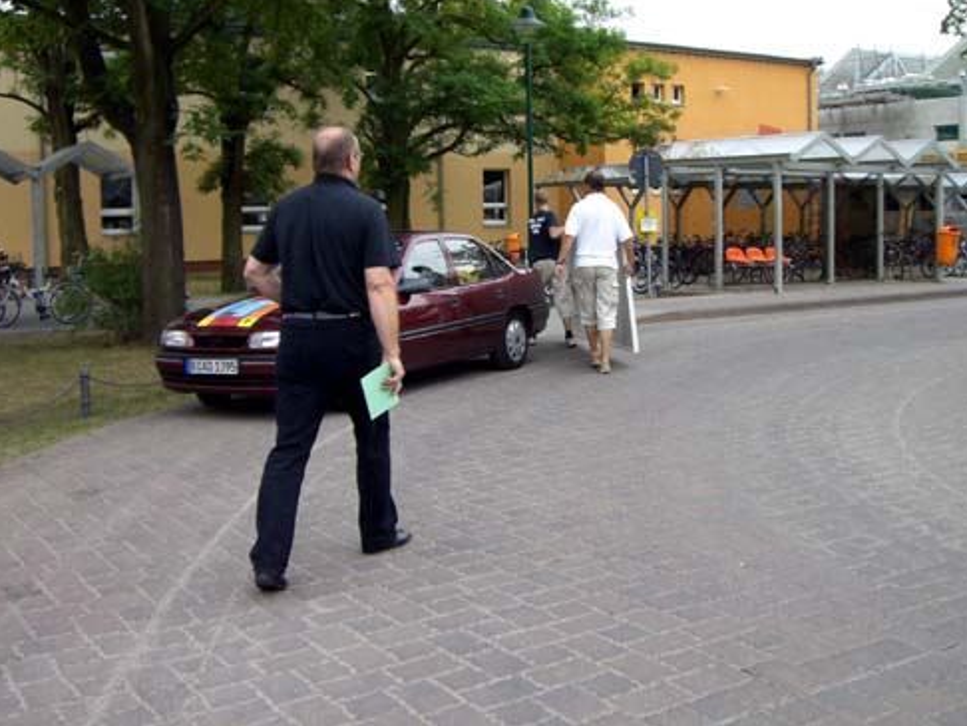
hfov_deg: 43.8
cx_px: 507
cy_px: 327
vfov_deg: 33.6
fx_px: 1202
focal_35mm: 43
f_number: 2.7
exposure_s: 1/200
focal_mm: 6.2
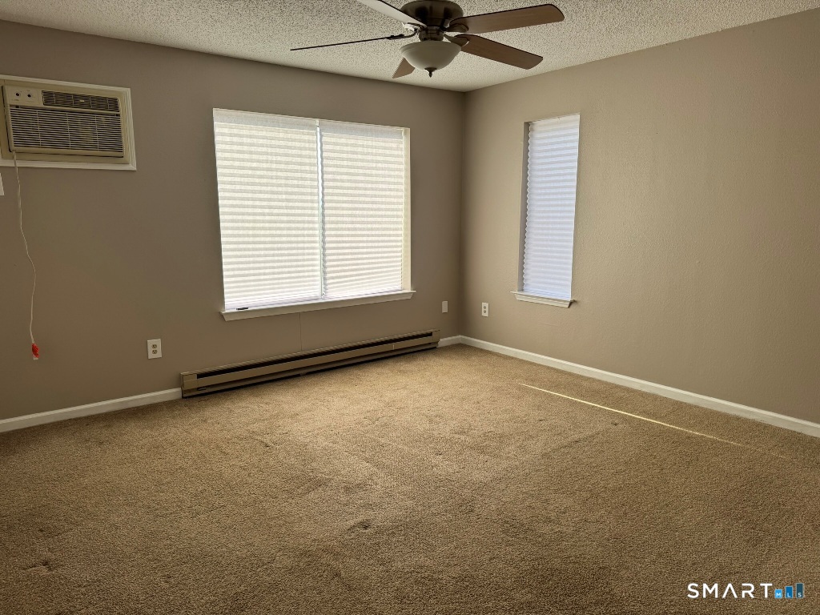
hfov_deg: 71.6
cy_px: 308
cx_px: 410
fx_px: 569
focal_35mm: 24
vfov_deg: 56.8
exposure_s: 1/287
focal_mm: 6.76
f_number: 1.78
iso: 80
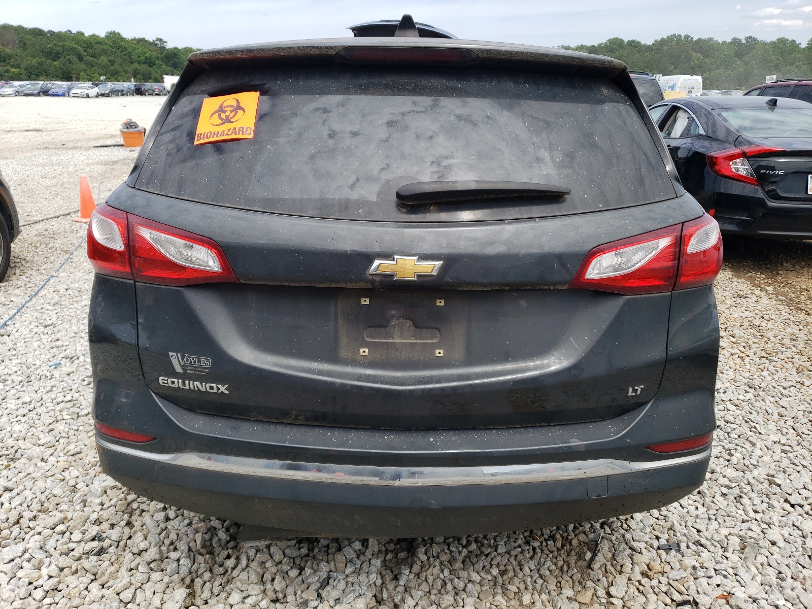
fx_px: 610
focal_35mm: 26
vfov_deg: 53.1
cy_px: 304
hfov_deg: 67.3
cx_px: 406
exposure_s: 1/2000
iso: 50
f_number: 1.5
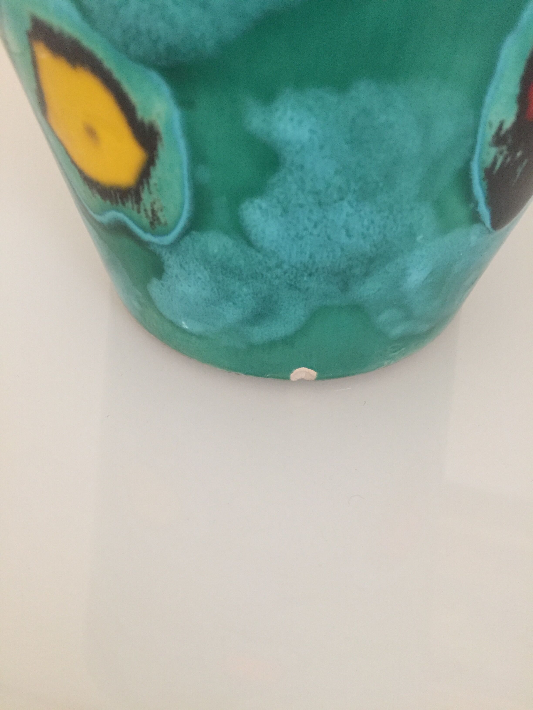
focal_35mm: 29
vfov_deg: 61.7
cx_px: 266
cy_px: 355
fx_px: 595
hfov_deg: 48.2
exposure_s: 1/20
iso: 250
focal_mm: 4.15
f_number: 2.2
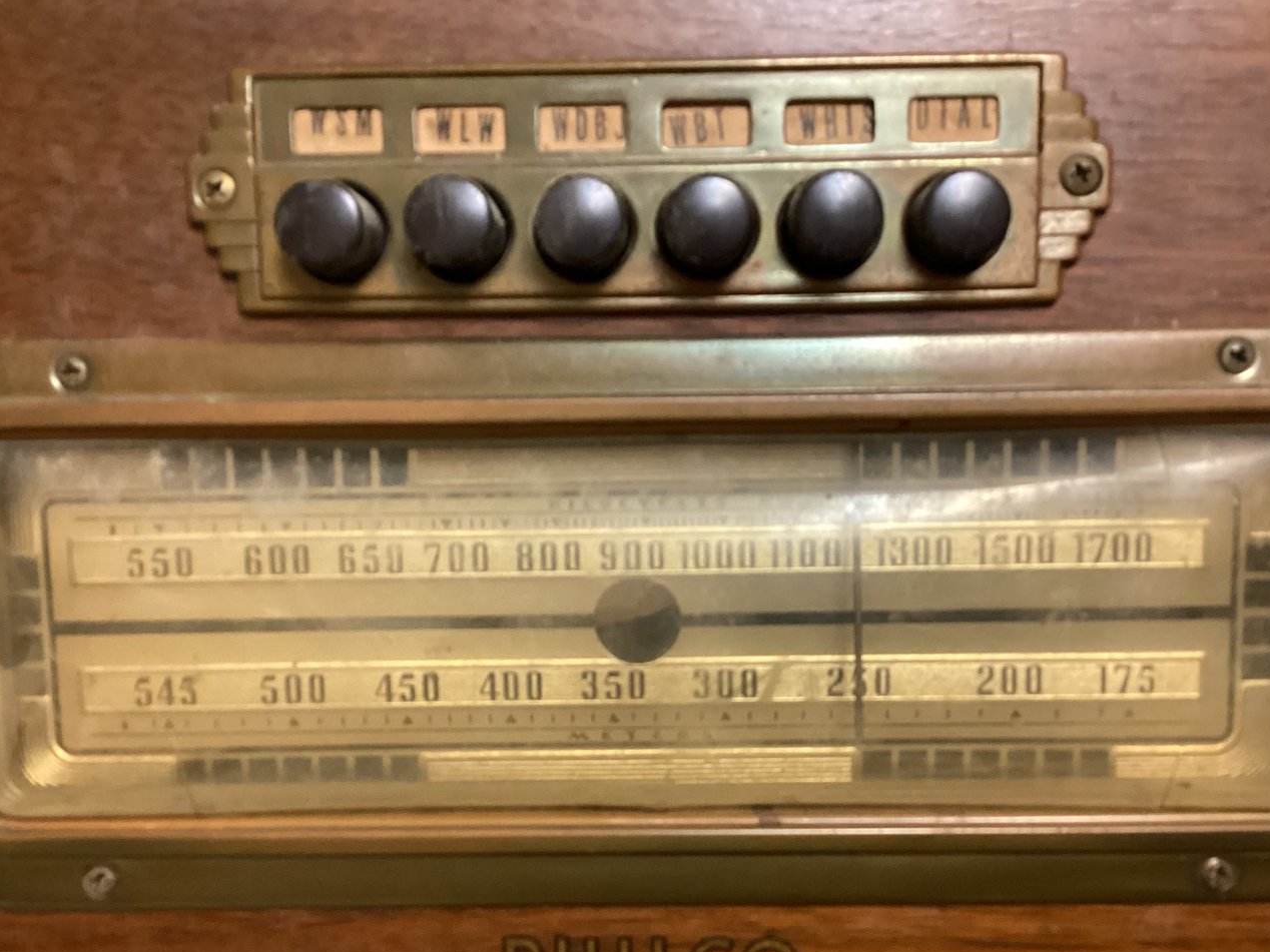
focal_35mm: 37
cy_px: 565
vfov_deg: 38.5
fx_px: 1357
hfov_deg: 50.1
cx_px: 660
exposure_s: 1/40
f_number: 2.4
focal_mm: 3.3
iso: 400
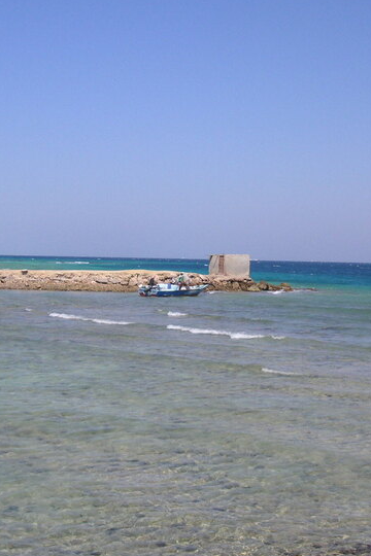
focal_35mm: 57
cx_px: 162
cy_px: 287
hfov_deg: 23.8
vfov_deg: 35.1
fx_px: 881
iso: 50
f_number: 6.7
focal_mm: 6.1
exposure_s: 1/250
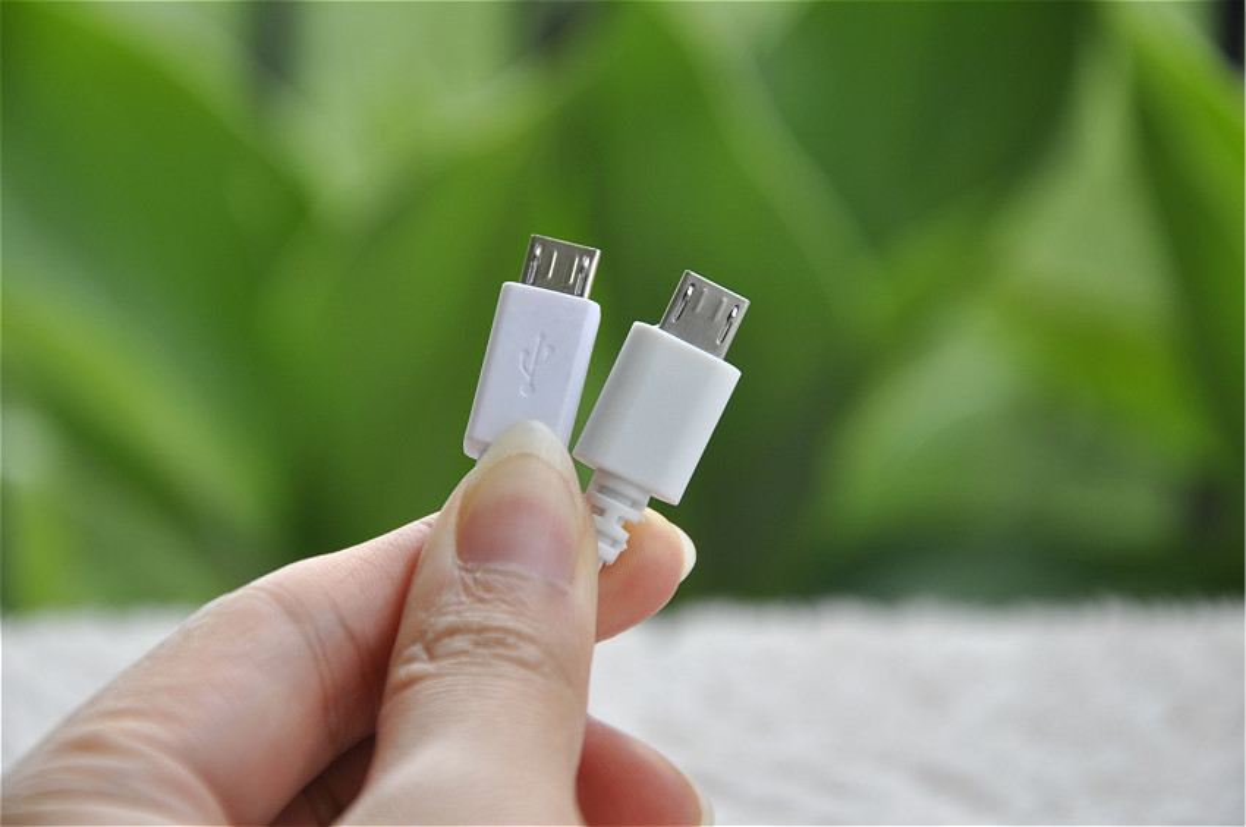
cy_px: 414
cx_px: 623
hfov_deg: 13.1
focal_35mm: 158
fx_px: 5443
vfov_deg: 8.7
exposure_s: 1/160
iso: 200
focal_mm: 105
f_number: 6.3
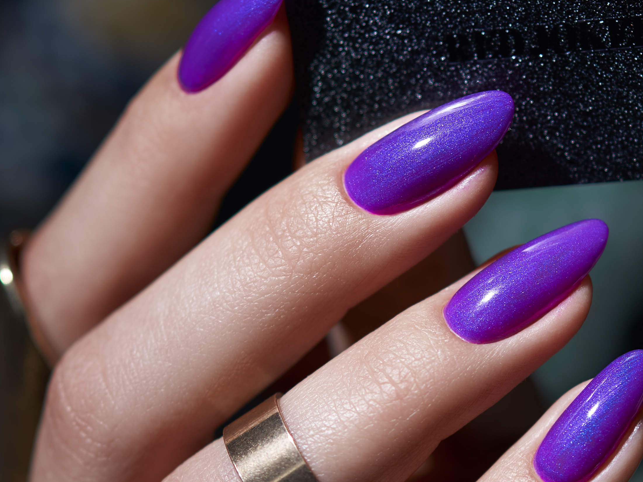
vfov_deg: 12.1
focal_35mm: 122
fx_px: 2266
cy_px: 188
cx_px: 434
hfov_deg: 16.1
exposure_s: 1/200
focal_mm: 35
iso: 50
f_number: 2.2
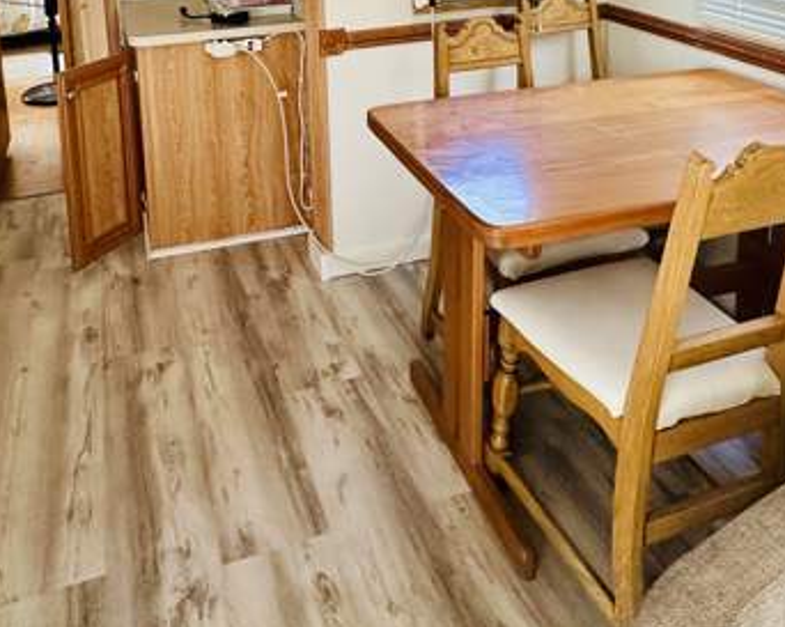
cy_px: -32
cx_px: 321
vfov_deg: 39.1
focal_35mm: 32
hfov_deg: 55.4
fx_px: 743
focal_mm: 2.22
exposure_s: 1/99
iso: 320
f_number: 2.2
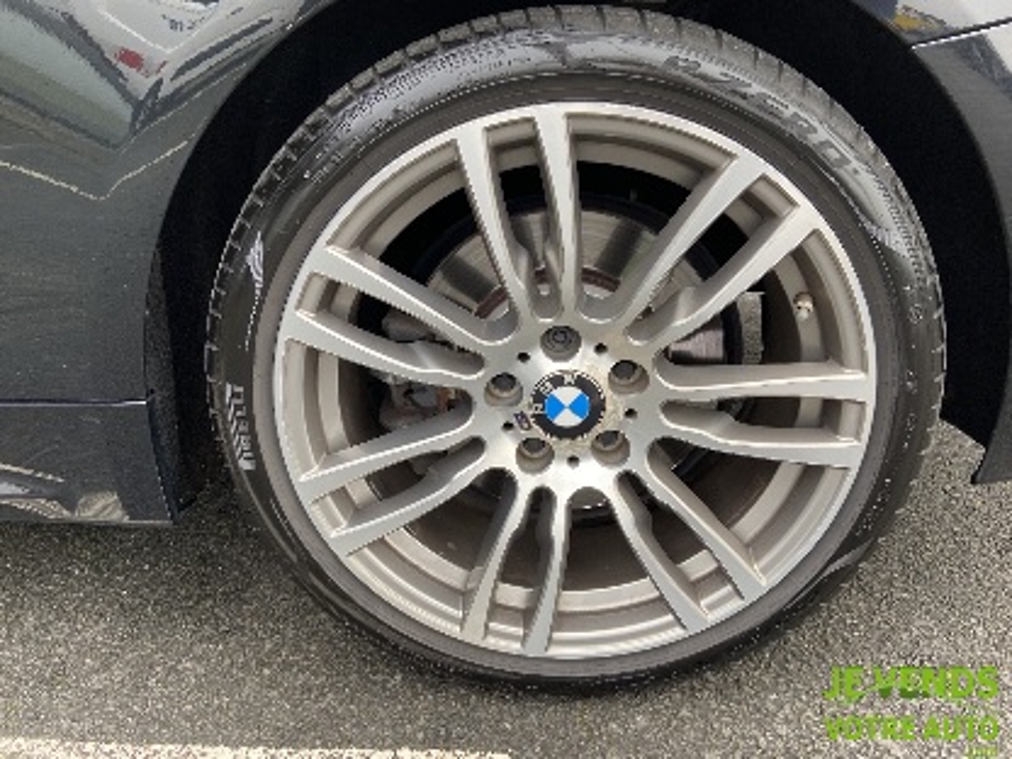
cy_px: 380
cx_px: 506
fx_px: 760
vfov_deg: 53.1
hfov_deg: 67.3
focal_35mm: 26
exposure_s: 1/121
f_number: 1.8
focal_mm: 4.25
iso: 64
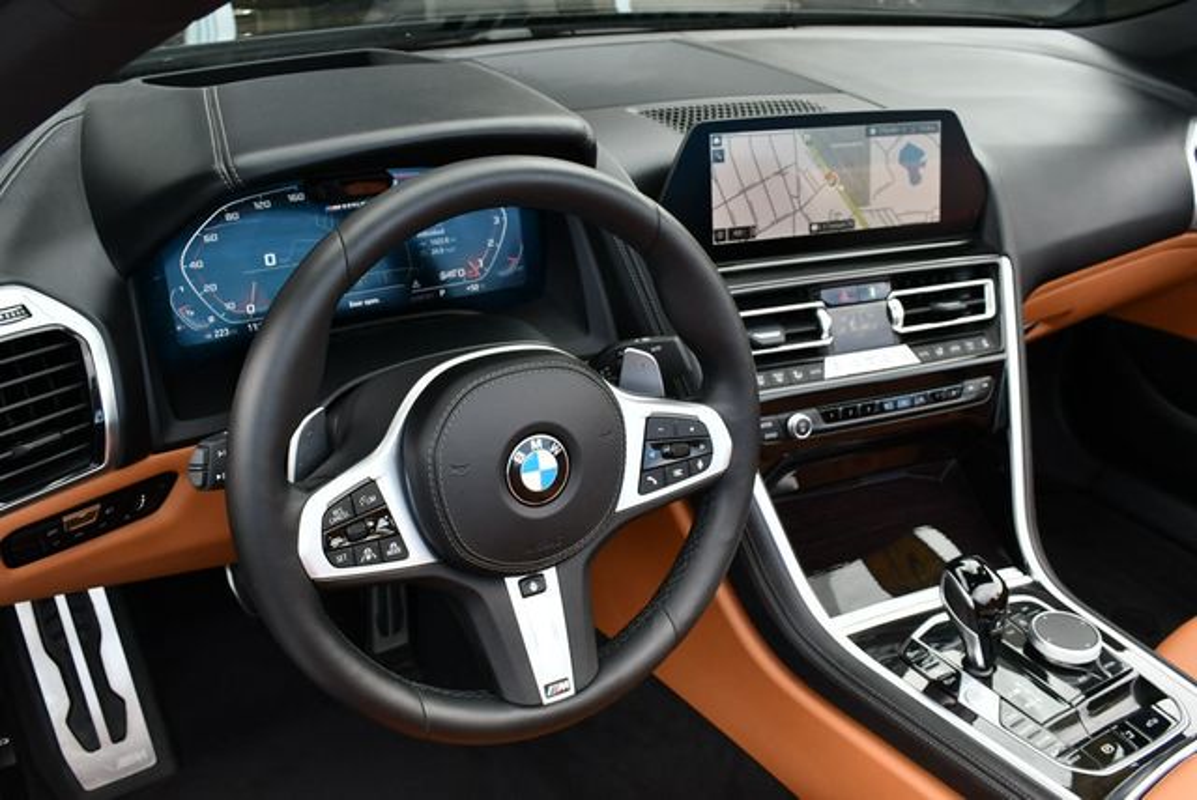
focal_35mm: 36
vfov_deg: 36.9
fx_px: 1198
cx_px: 598
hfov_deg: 53.1
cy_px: 400
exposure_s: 1/250
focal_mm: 18
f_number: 5
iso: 400
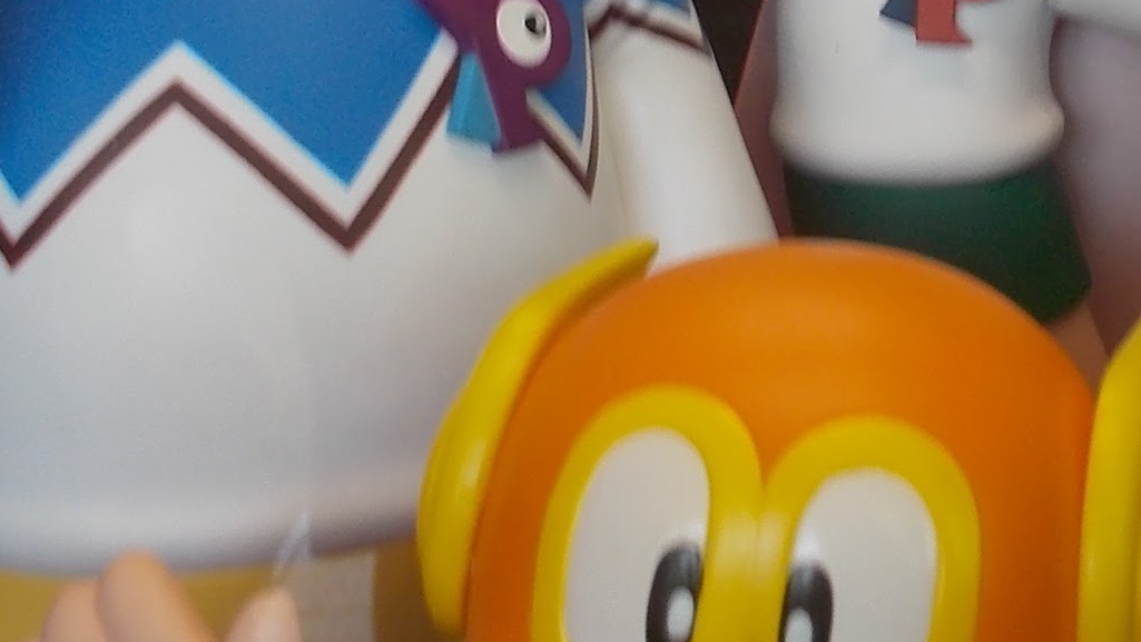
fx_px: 2118
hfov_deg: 28.9
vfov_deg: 16.8
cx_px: 1026
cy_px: -28
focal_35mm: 70
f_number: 3.3
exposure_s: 1/30
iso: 80
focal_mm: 4.1
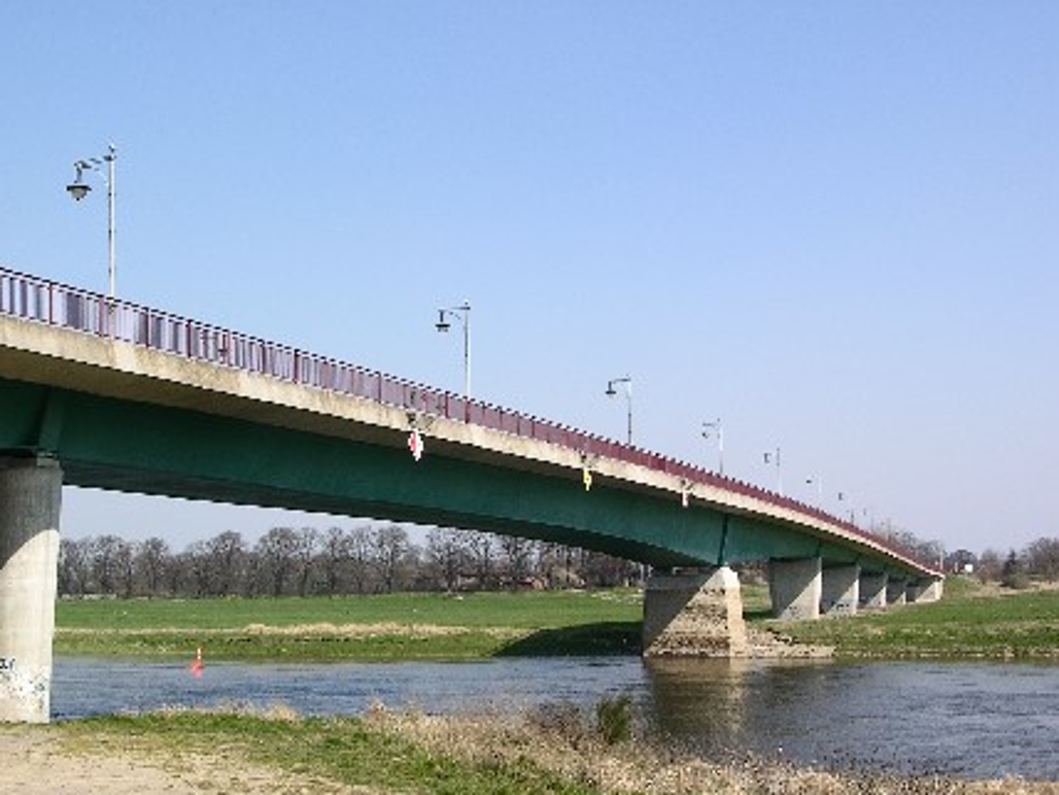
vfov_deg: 30.1
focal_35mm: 48
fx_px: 1468
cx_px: 385
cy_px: 500
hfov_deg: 39.3
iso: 50
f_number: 8
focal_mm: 8.9
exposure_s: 1/122
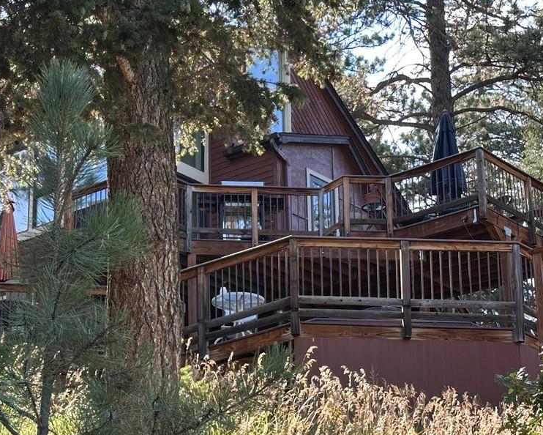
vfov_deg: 15.2
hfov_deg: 18.8
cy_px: 234
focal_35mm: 101
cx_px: 107
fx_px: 1624
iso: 64
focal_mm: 6.86
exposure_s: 1/379
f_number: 1.78
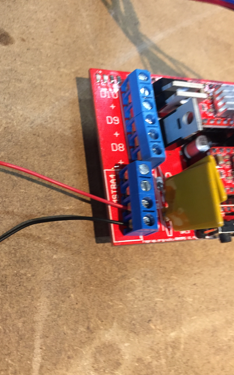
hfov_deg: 40.4
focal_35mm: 31
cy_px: 189
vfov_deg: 61.2
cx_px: 94
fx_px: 316
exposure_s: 1/33
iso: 200
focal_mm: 4.15
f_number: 2.2
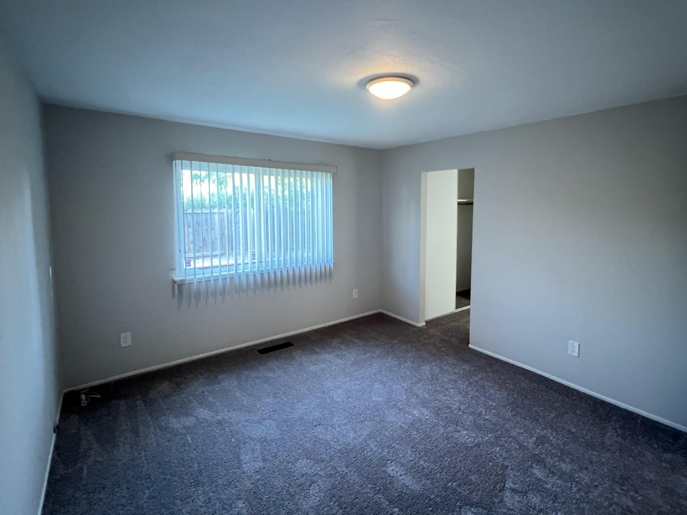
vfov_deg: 77.9
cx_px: 372
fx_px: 318
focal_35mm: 16
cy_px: 230
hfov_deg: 94.3
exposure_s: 1/60
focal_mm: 1.57
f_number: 1.8
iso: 400
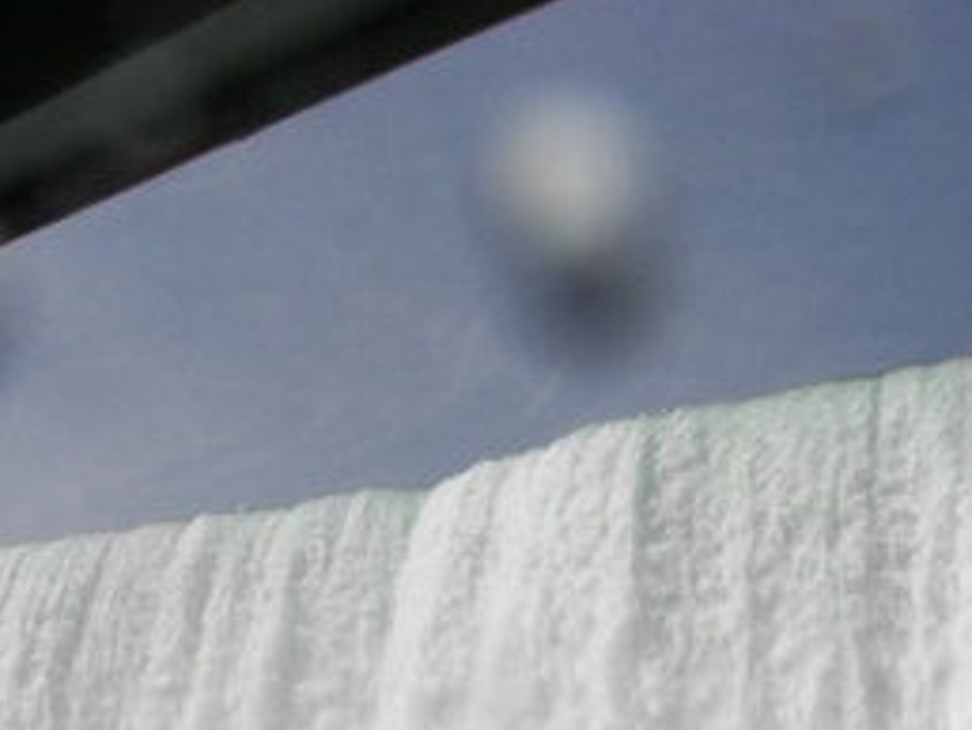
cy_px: 766
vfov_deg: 18.5
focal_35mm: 77
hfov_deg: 25.2
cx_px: 314
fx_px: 2163
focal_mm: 6
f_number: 5.6
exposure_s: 1/800
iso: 50
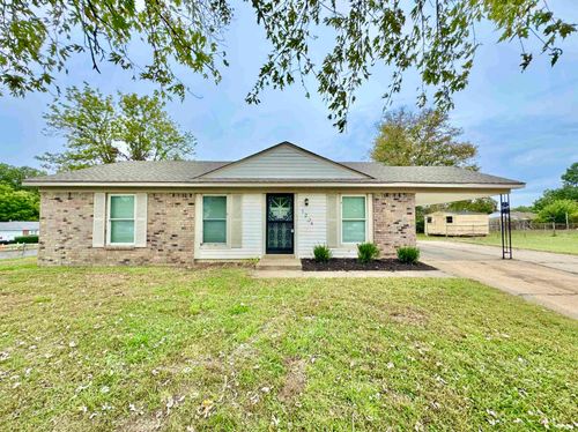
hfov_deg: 102.1
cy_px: 216
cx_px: 289
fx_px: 234
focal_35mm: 14
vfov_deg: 85.6
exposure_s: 1/625
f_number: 2.2
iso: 40
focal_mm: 2.22
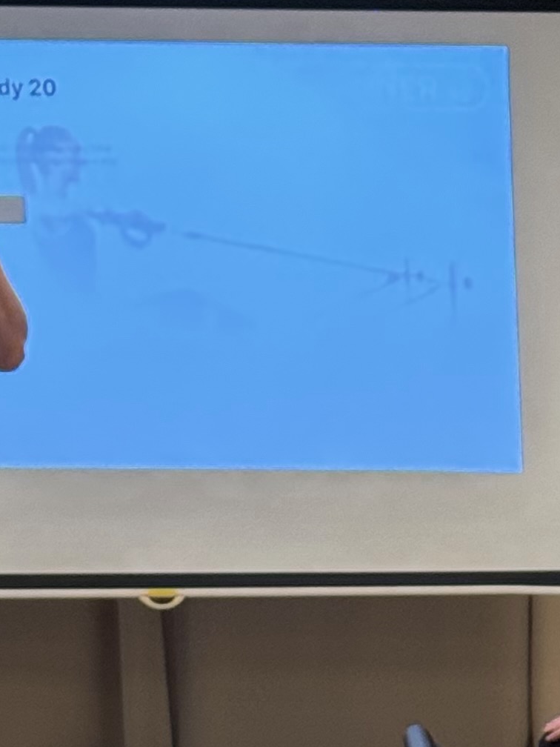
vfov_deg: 9.8
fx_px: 4141
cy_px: 1288
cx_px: 841
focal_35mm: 192
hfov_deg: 7.6
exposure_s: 1/60
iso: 250
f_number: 1.78
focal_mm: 6.76
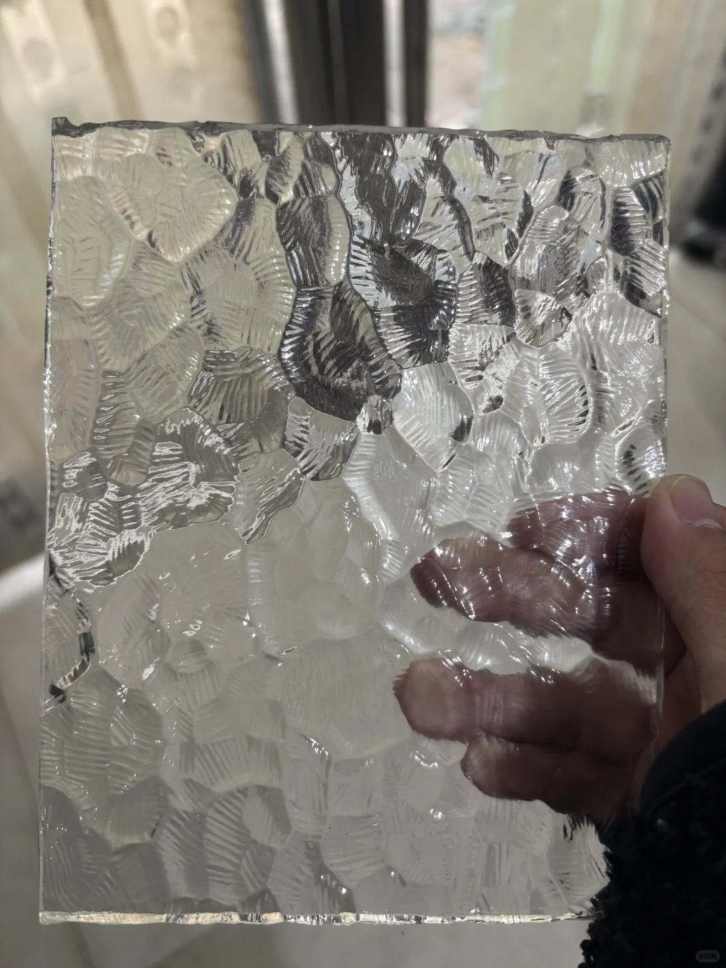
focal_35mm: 26
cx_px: 363
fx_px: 727
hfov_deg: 53.1
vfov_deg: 67.3
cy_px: 484
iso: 125
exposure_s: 1/50
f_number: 1.6
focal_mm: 5.96
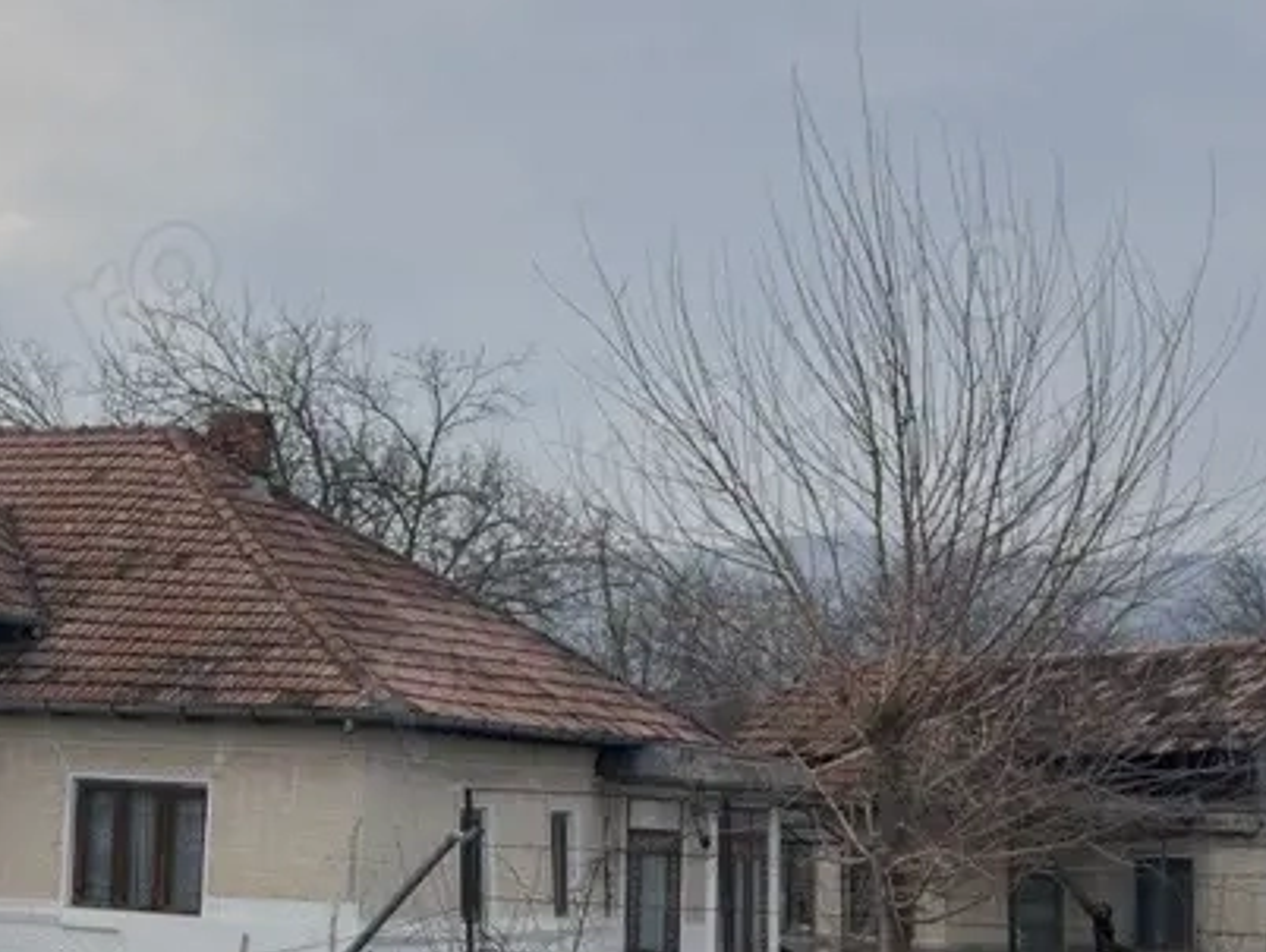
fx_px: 3184
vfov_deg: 17.0
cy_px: 498
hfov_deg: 21.9
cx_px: 88
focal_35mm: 87
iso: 64
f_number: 1.78
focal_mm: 6.76
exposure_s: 1/1692
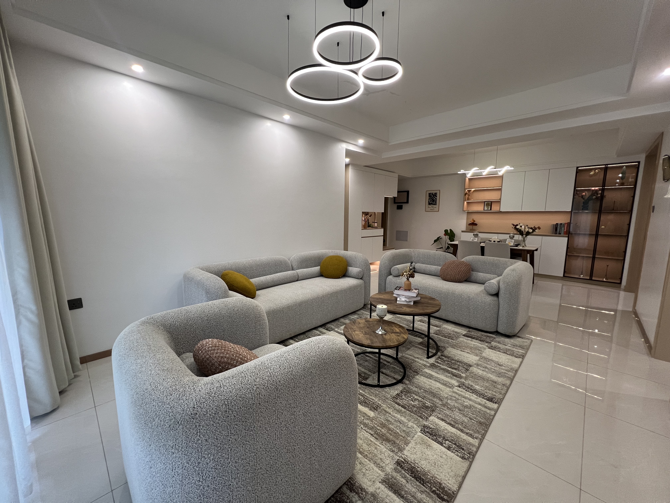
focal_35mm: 13
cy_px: 252
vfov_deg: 89.9
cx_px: 335
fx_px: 252
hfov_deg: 106.2
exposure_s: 1/99
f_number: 1.8
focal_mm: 1.57
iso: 200
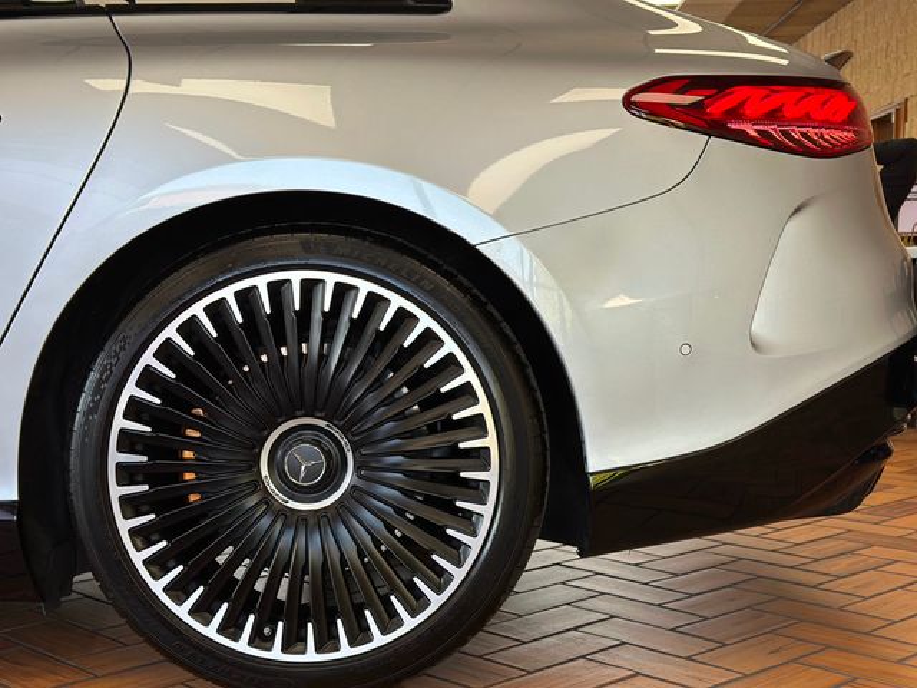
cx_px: 458
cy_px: 344
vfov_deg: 30.3
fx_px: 1272
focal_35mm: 48
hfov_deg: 39.7
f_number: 1.78
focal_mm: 6.86
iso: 80
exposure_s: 1/269
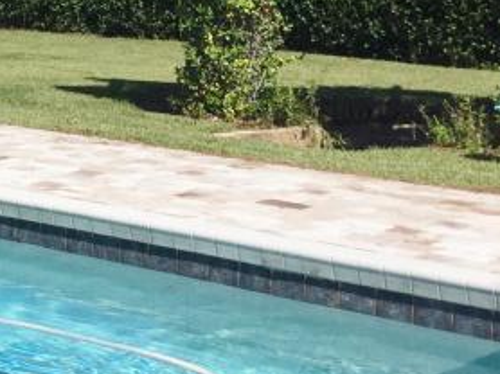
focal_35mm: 107
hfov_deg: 16.6
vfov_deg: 13.6
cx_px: -263
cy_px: -16
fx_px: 1544
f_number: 2.2
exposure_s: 1/3597
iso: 32
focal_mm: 4.15
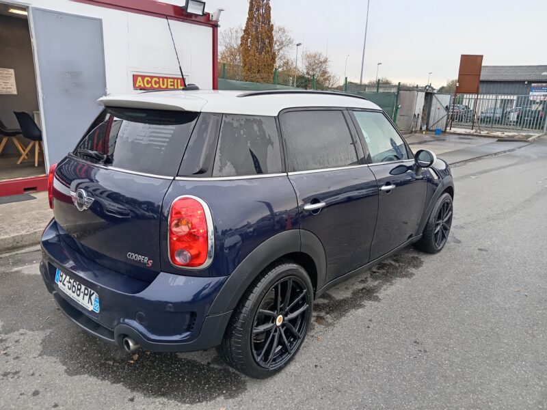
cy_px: 205
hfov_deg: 69.4
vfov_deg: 54.9
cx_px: 274
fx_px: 395
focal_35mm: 25
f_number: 1.8
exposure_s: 1/33.3
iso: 202
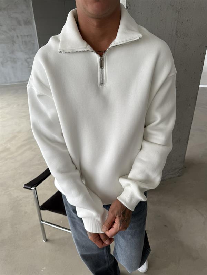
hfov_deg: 56.8
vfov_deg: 71.6
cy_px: 138
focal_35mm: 24
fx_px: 191
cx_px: 104
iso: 80
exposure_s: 1/121
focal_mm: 6.76
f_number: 1.78
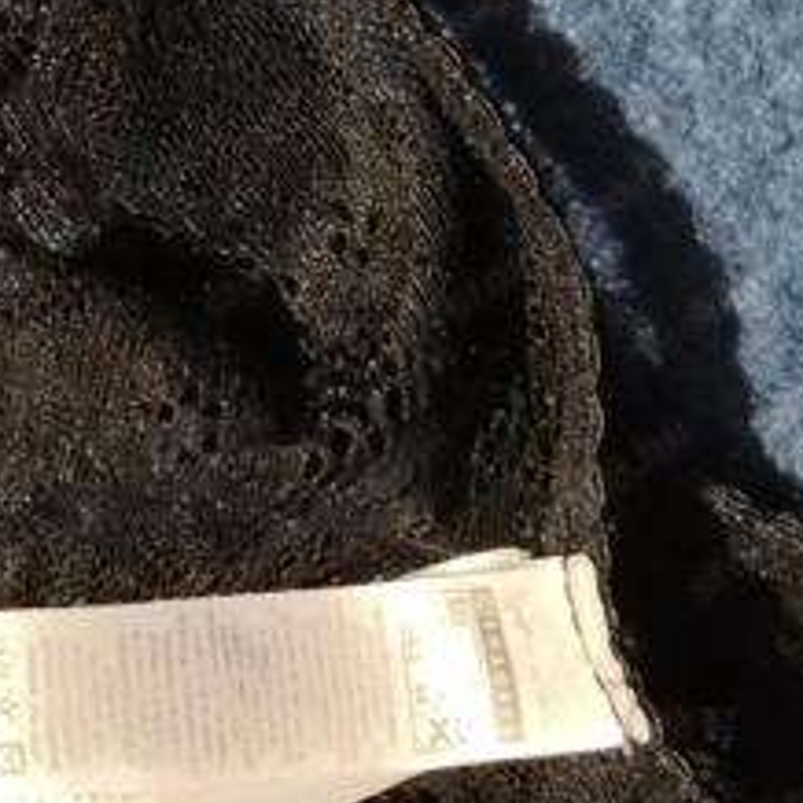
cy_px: 571
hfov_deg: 14.9
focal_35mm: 117
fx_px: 3071
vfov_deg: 14.9
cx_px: 468
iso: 2266
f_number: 1.75
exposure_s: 1/16.7
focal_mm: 5.25
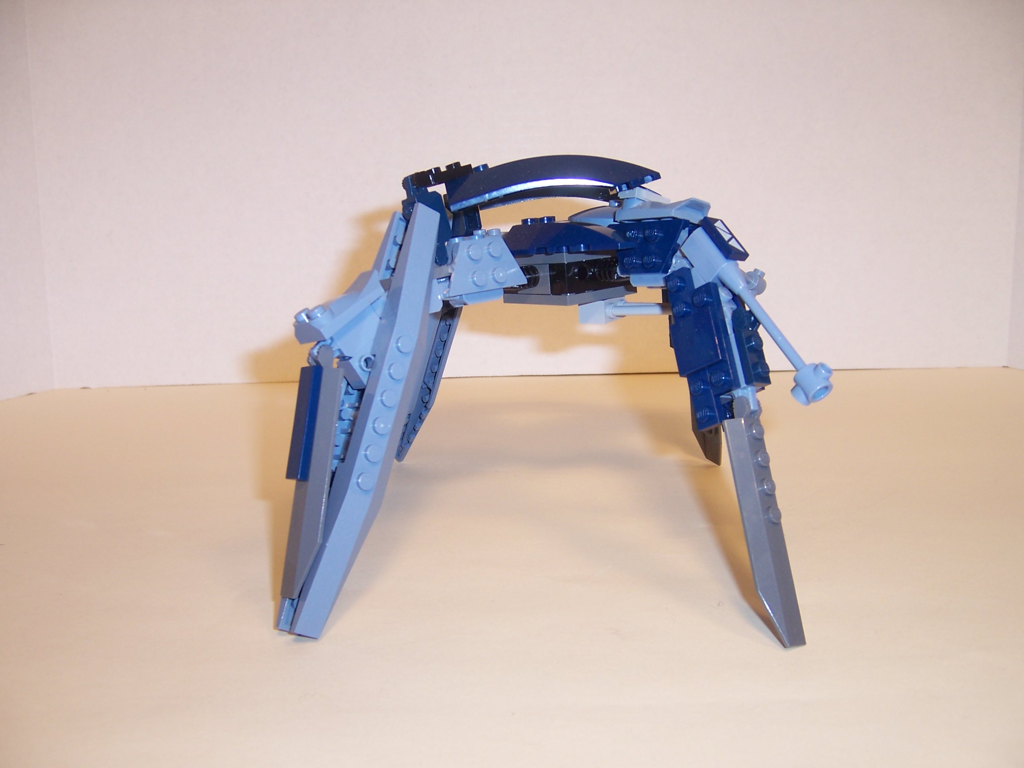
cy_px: 384
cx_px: 512
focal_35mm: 36
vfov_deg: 39.7
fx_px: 1065
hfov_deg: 51.4
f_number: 2.8
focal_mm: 6.2
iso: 80
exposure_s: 1/200
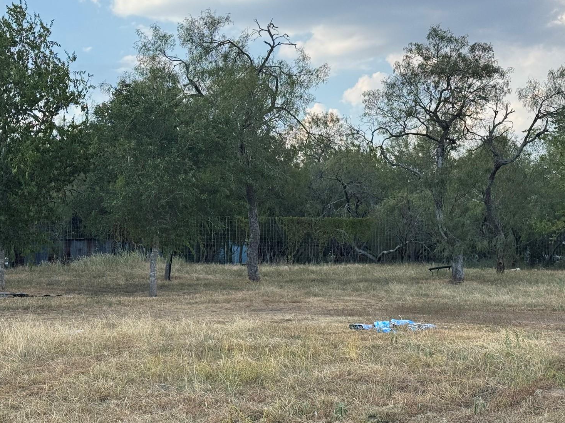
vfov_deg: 21.9
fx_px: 1093
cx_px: 251
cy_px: 199
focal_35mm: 67
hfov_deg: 28.9
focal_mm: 6.76
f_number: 1.78
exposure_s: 1/2179
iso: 64
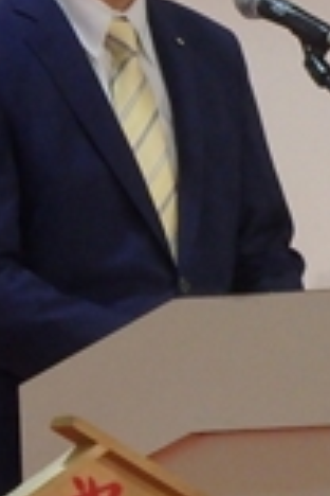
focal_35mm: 615
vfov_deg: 3.4
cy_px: 246
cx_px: 374
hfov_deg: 2.2
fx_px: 8456
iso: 800
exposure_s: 1/80
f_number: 5.8
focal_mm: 33.2
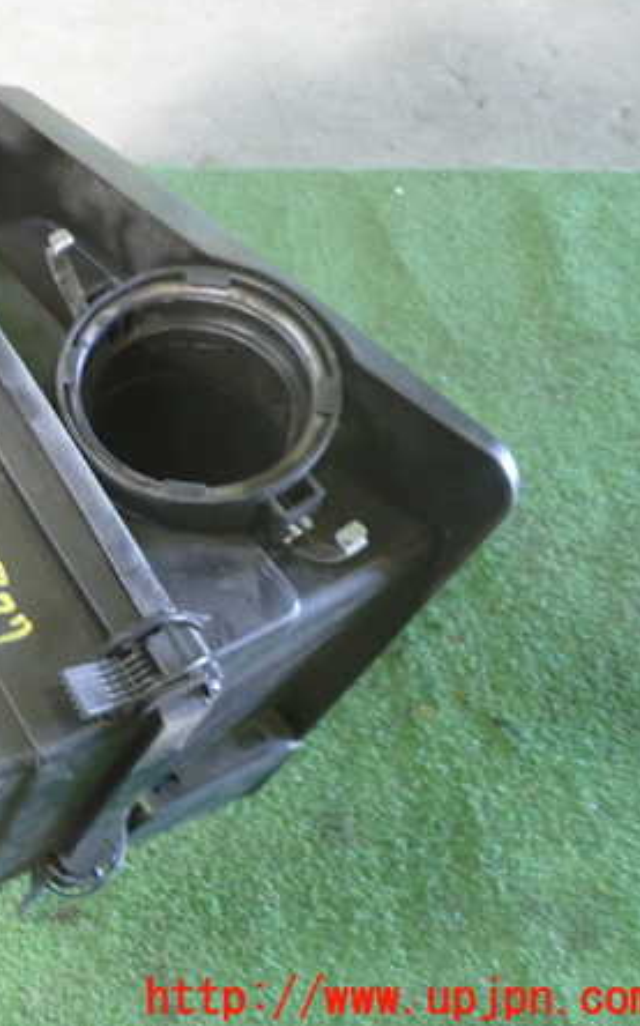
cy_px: 508
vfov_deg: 46.2
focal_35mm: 43
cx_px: -25
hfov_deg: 27.8
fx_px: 1202
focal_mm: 5.4
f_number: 2.3
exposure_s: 1/30
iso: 640
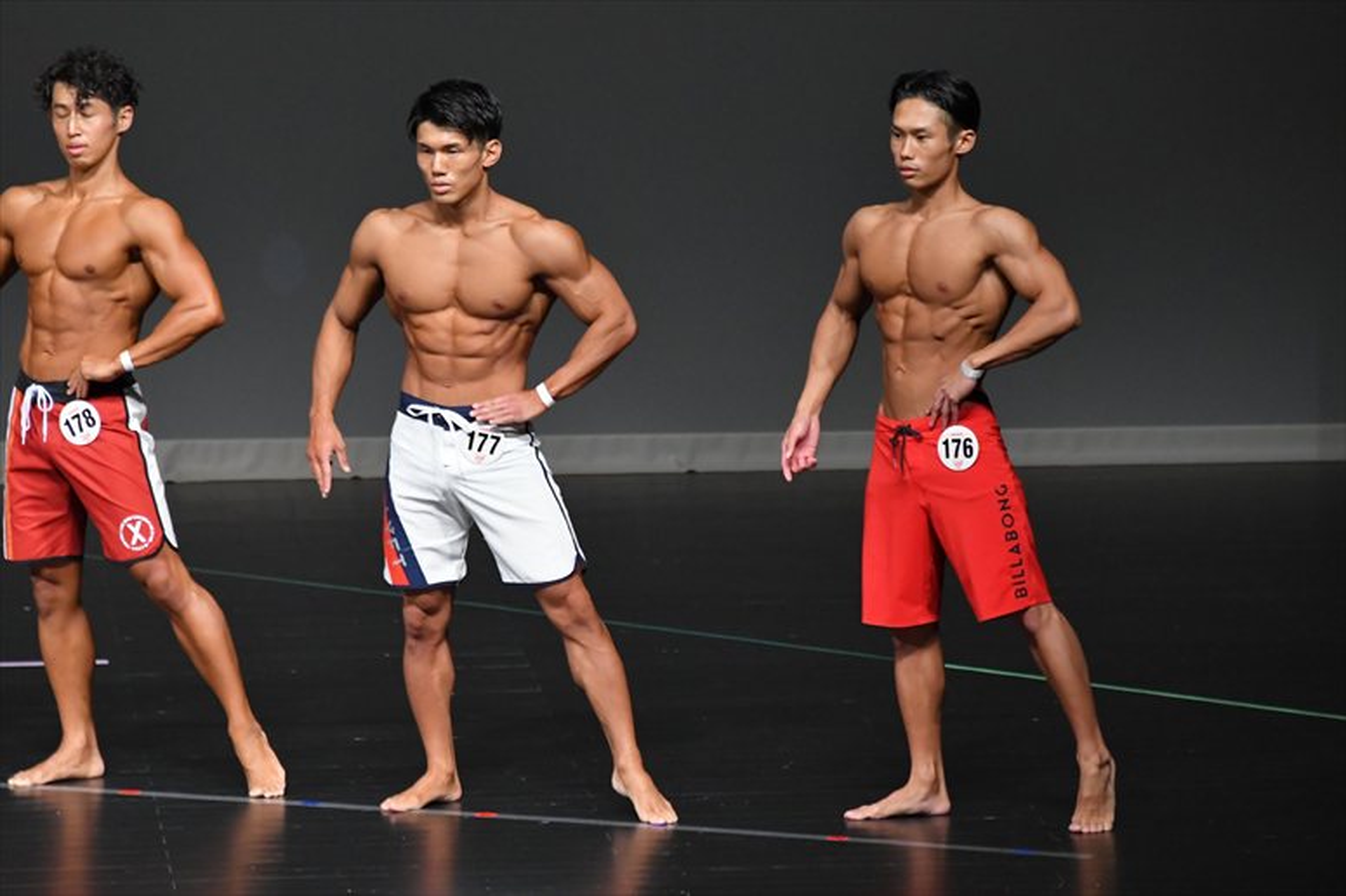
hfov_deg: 6.0
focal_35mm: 345
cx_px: 673
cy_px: 448
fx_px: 12893
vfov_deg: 4.0
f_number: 5.6
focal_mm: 230
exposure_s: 1/400
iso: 4000
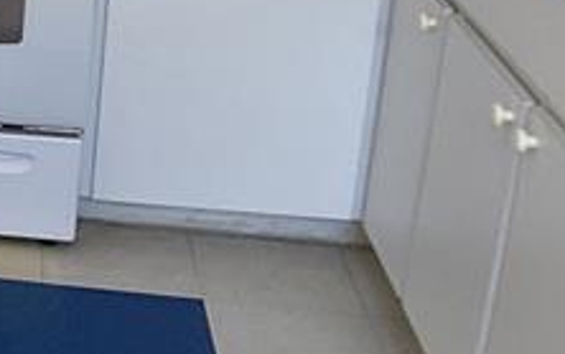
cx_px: -405
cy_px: -36
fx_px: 2188
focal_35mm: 142
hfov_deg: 13.4
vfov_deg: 9.2
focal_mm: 3
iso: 40
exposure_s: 1/60
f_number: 1.8
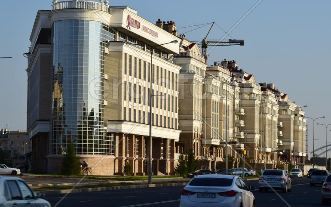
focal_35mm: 130
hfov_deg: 16.1
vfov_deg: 10.1
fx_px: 1169
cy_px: 89
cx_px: 172
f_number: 11
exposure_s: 1/125
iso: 100
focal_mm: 75
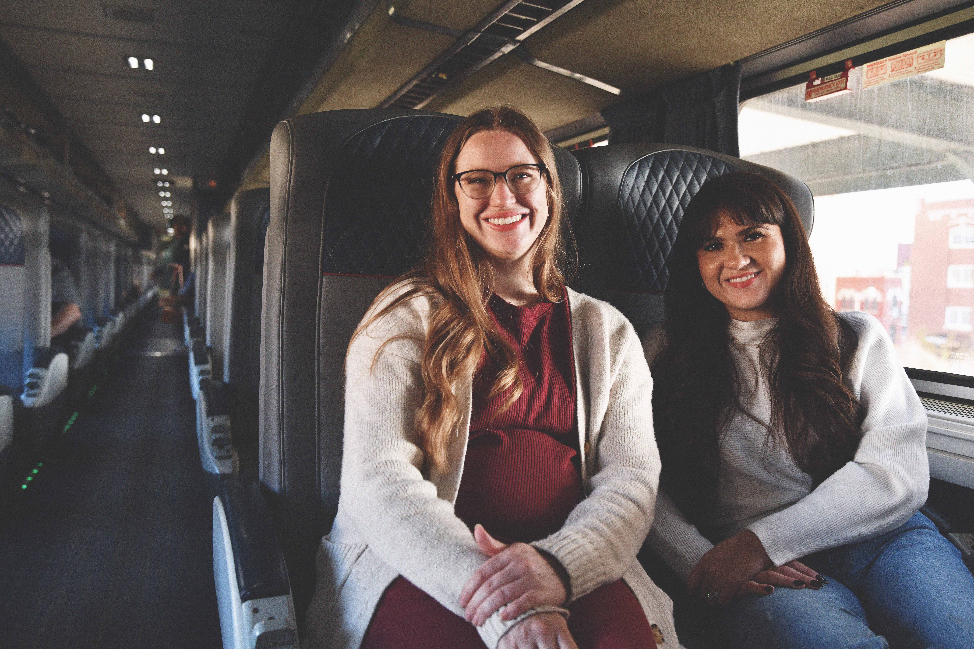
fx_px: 866
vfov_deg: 41.1
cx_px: 487
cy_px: 324
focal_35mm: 32
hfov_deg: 58.7
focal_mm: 32
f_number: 3.5
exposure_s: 1/125
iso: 1000
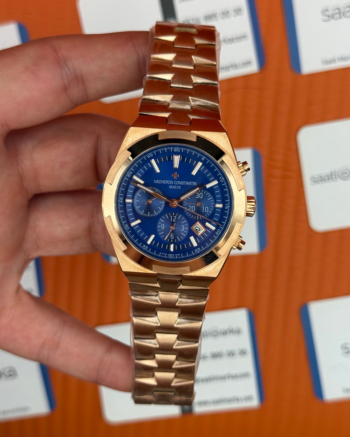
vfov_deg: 36.7
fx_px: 660
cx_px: 178
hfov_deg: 29.7
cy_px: 223
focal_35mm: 51
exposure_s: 1/625
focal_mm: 6.76
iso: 64
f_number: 1.78
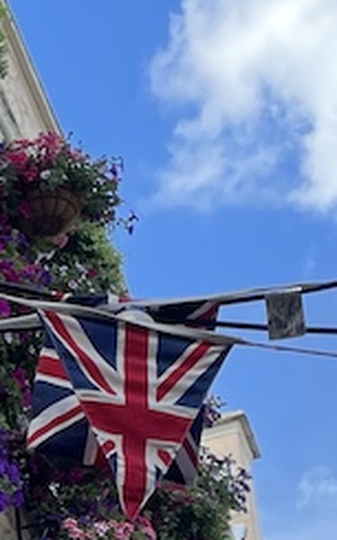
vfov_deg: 15.1
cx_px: -165
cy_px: 602
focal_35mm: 135
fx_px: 1985
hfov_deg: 9.4
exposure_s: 1/491
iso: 32
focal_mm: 4.2
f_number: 1.6
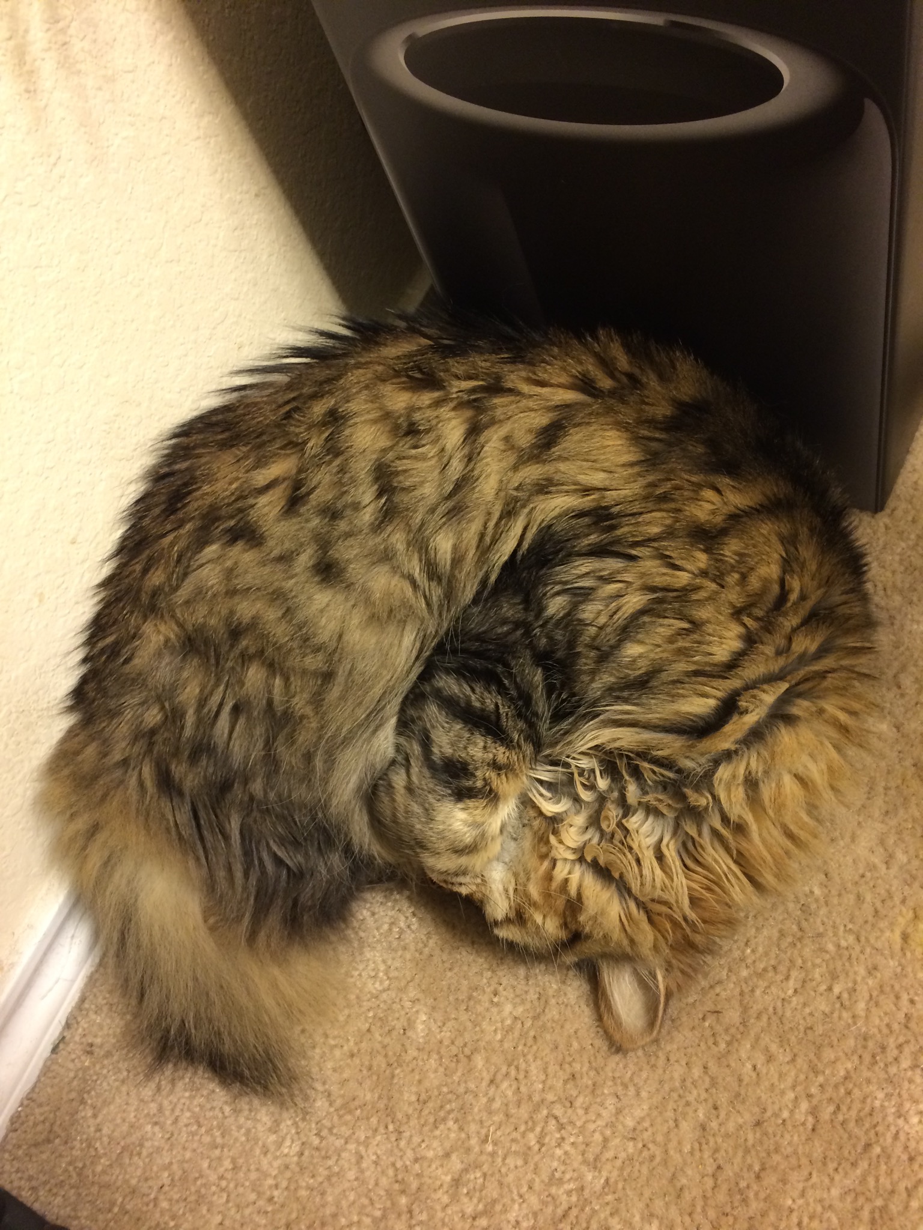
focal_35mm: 29
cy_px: 615
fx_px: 1031
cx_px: 462
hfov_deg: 48.2
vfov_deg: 61.7
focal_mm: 4.15
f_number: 2.2
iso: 125
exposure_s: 1/30
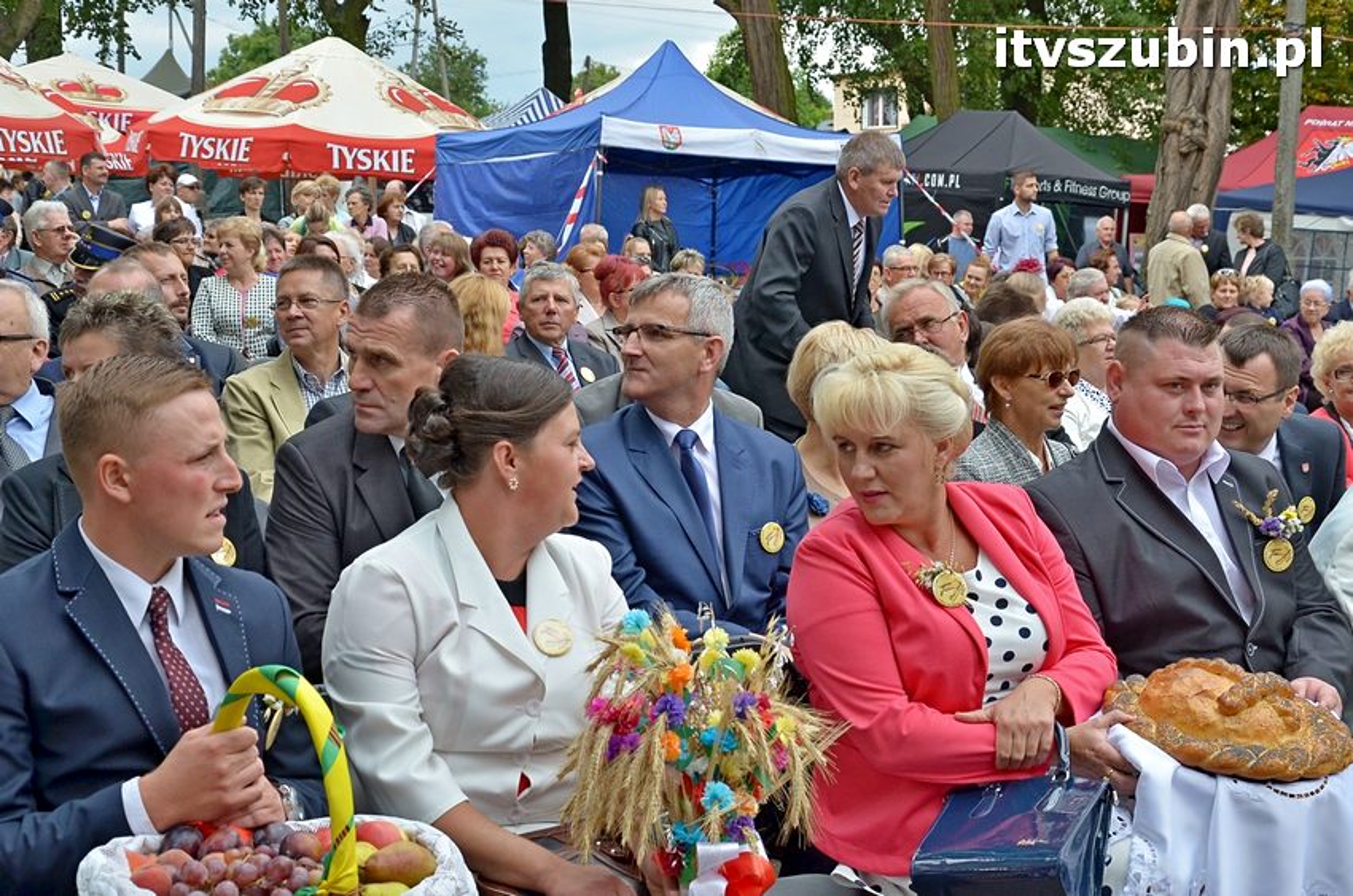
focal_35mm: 68
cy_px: 448
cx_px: 676
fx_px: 2532
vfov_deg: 20.1
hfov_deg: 29.9
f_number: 9
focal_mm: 45
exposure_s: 1/250
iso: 500
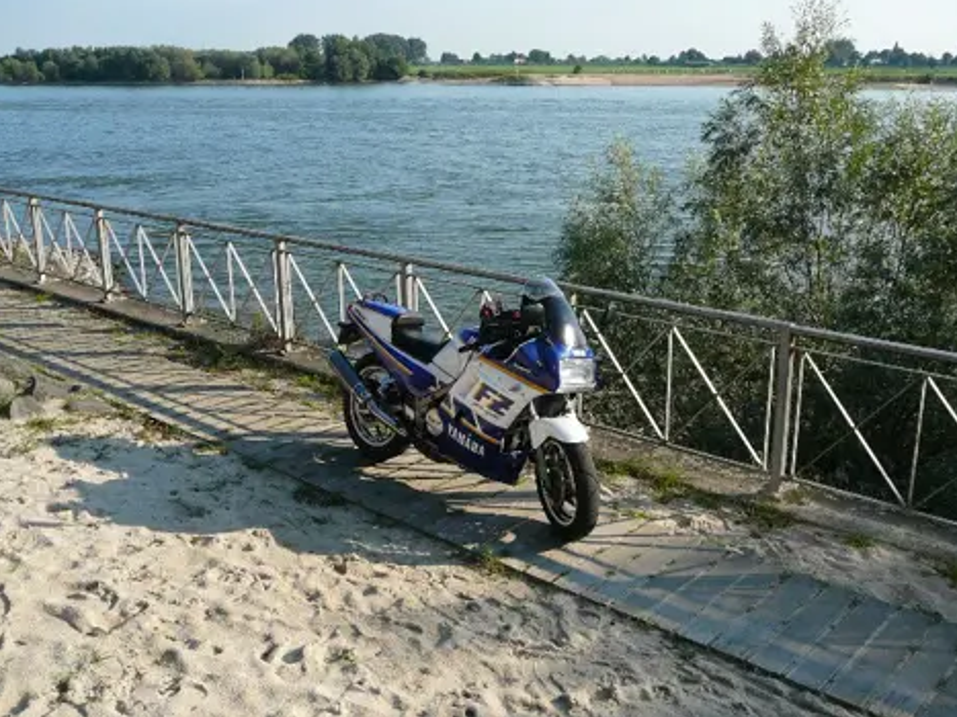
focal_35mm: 36
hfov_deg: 51.4
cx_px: 480
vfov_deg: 39.6
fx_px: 995
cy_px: 352
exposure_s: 1/800
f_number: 5
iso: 200
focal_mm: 5.2
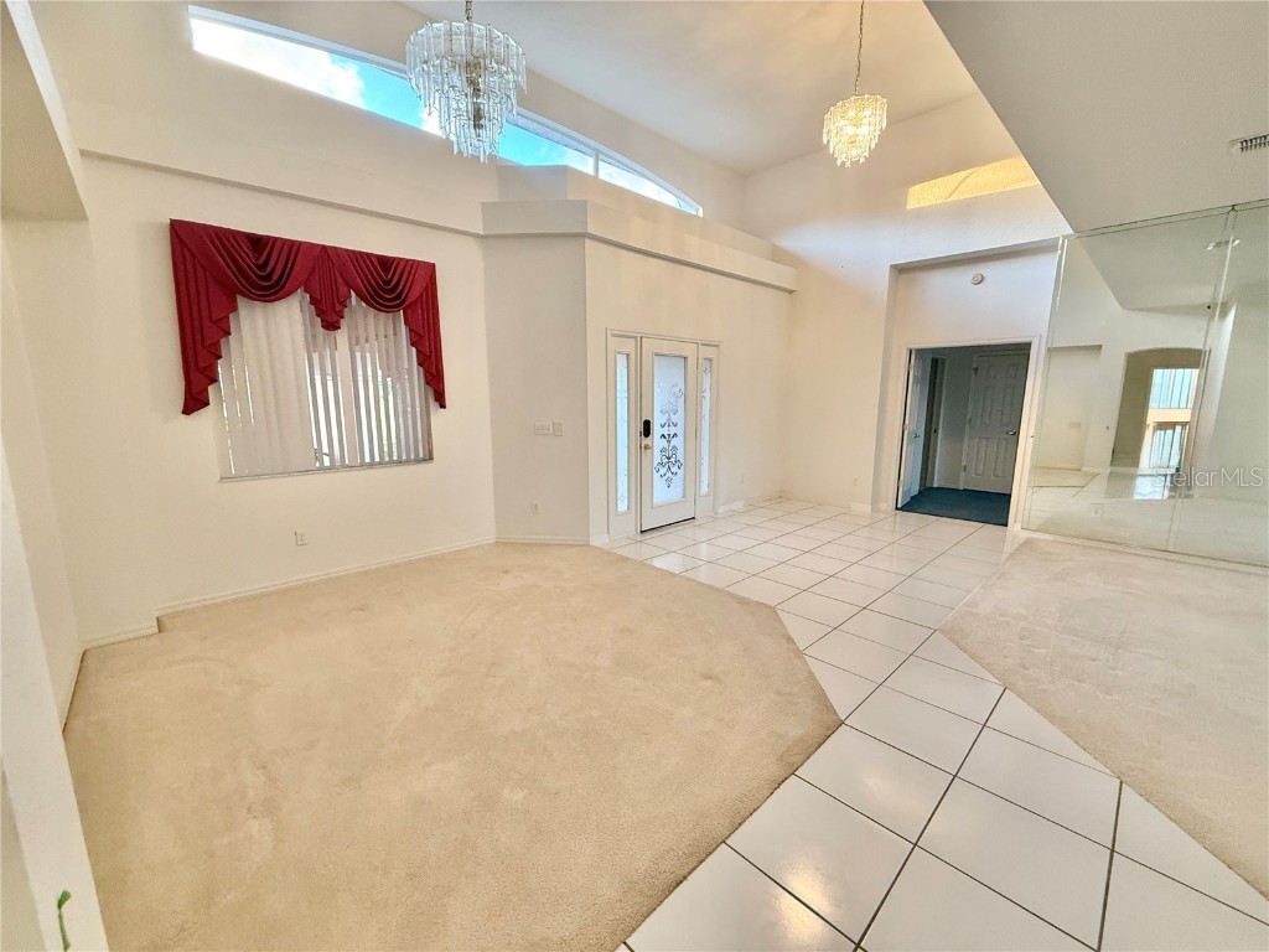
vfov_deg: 85.7
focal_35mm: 14
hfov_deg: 102.1
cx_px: 634
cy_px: 476
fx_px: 513
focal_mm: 2.22
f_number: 2.2
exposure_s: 1/60
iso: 250
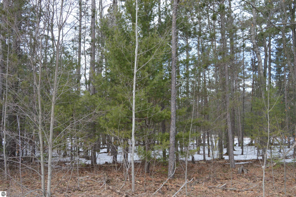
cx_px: 148
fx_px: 283
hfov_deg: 55.2
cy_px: 98
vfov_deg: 38.3
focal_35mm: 34
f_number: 6.3
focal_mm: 23
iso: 100
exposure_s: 1/160
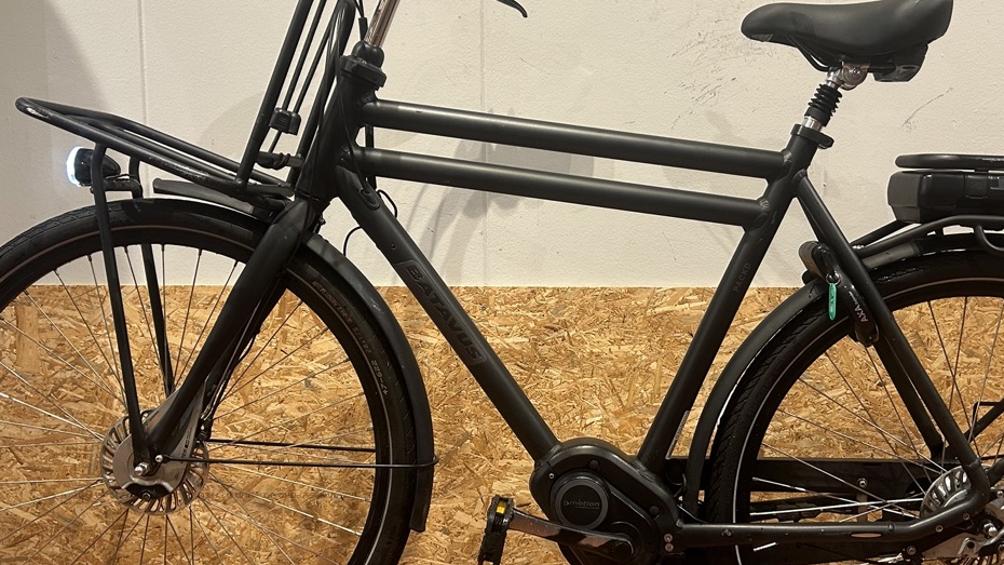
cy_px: 301
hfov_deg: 51.5
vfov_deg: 30.4
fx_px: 1038
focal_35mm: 39
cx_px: 564
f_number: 1.5
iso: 160
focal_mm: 5.7
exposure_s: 1/50
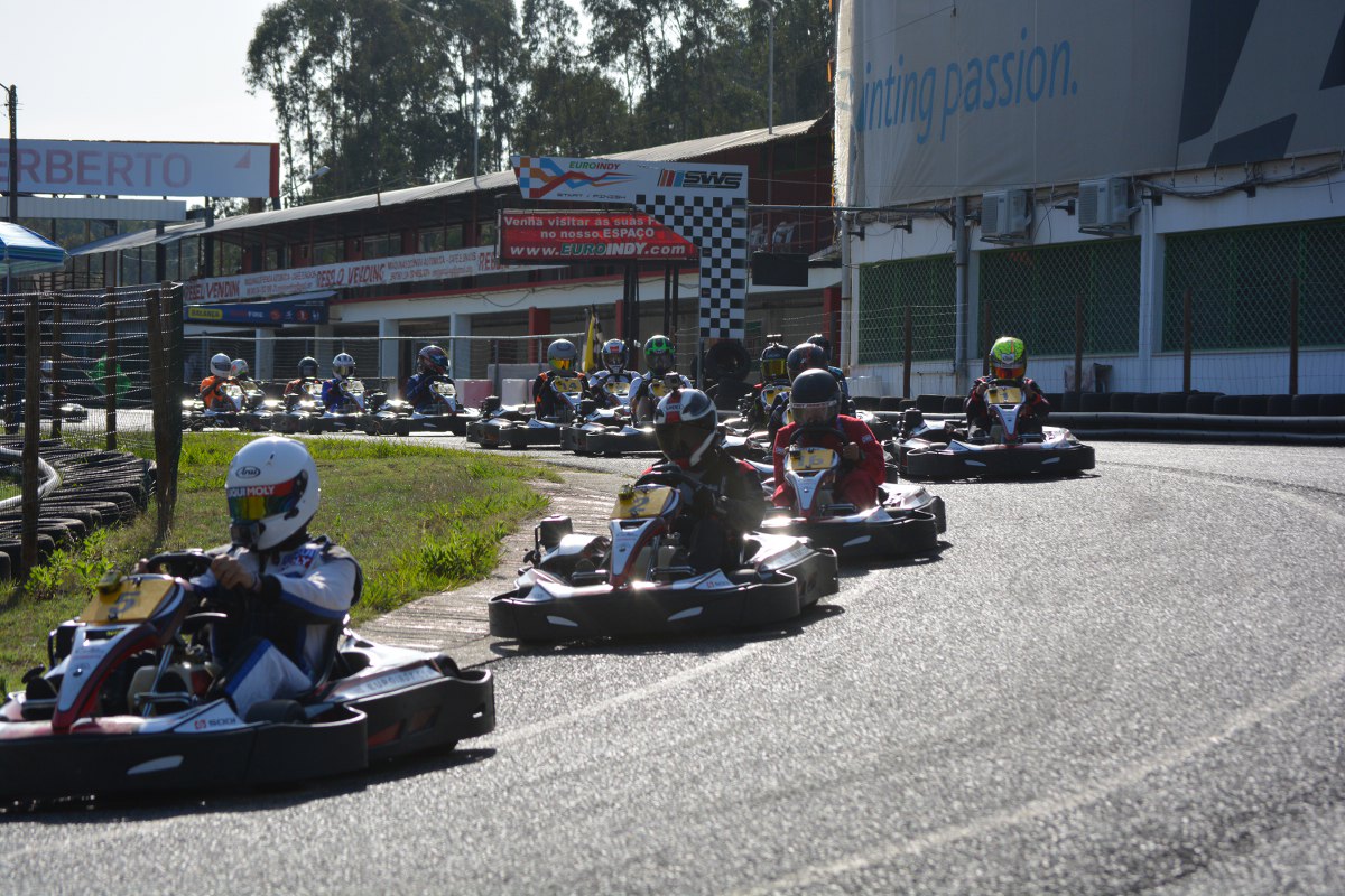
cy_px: 448
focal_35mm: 120
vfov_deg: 11.4
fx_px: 4483
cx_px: 672
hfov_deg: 17.1
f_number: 7.1
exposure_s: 1/2000
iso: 400
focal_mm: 80
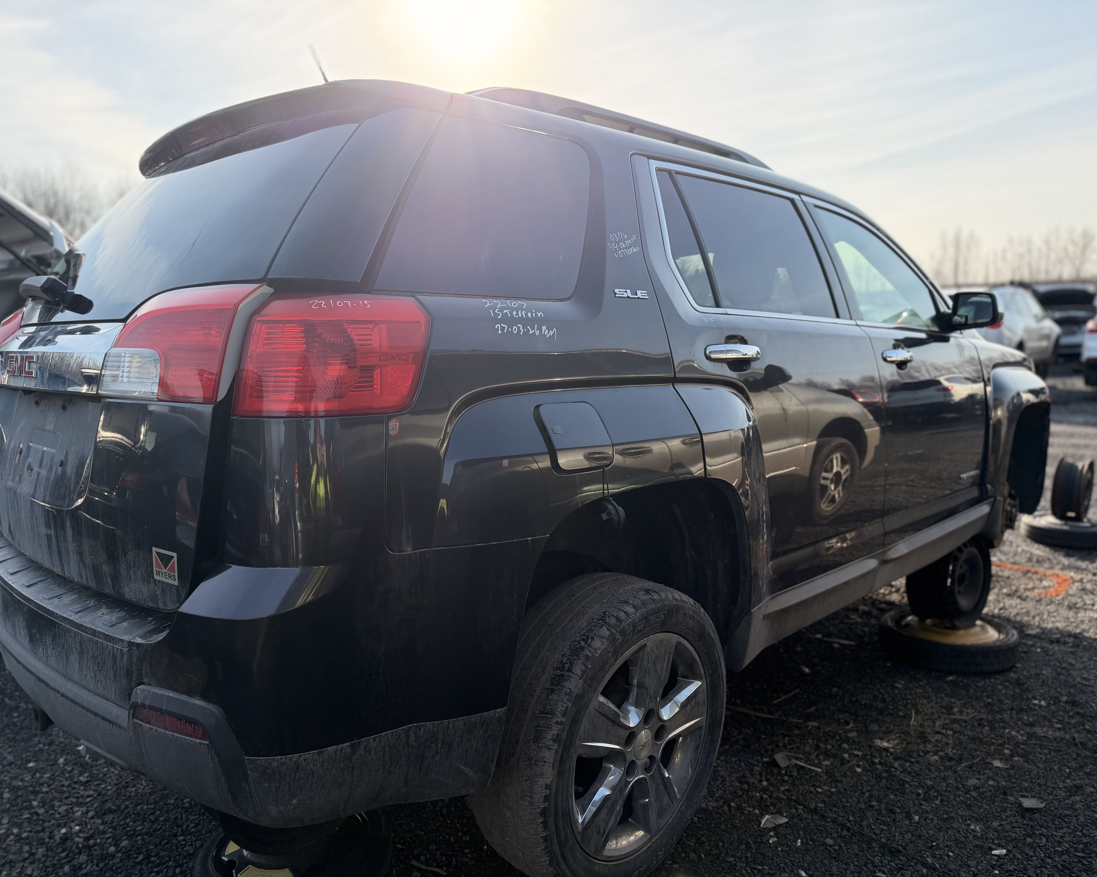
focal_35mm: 25
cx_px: 564
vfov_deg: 56.8
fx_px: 812
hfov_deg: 68.1
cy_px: 438
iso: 100
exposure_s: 1/2232
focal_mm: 6.76
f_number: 1.78
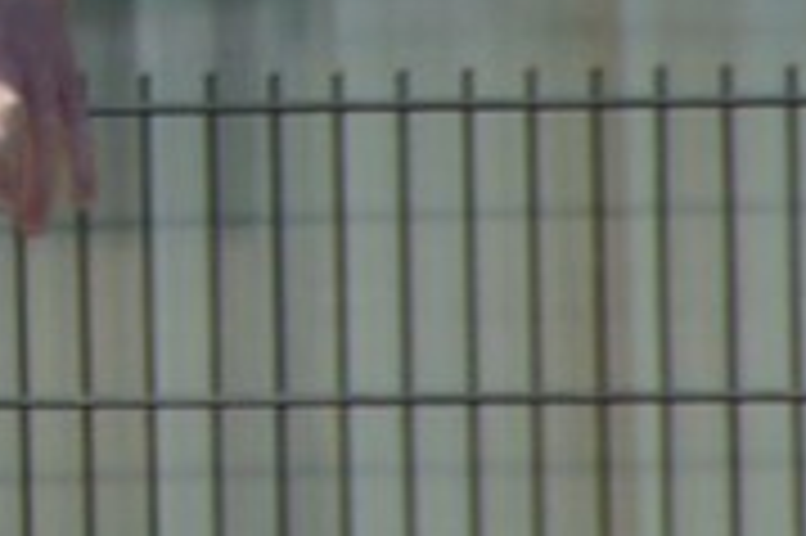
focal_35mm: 2147
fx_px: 48024
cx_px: -45
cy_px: -144
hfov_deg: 1.0
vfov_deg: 0.6
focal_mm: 250
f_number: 6.3
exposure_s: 1/500
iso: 160
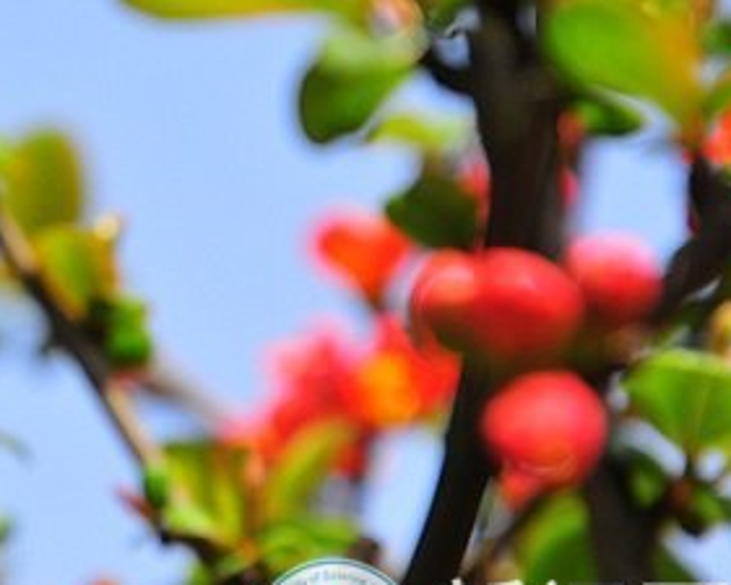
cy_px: 225
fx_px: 6817
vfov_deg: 4.9
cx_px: -36
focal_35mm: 315
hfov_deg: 6.1
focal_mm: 105
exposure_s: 1/400
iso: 250
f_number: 8
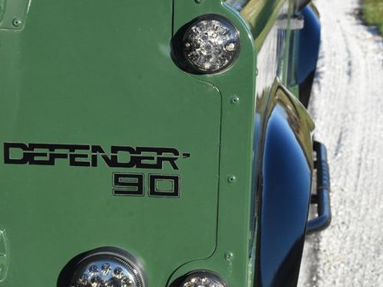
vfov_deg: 14.1
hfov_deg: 18.7
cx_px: 157
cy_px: 170
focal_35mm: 105
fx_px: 1162
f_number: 13
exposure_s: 1/1250
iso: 2000
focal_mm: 50
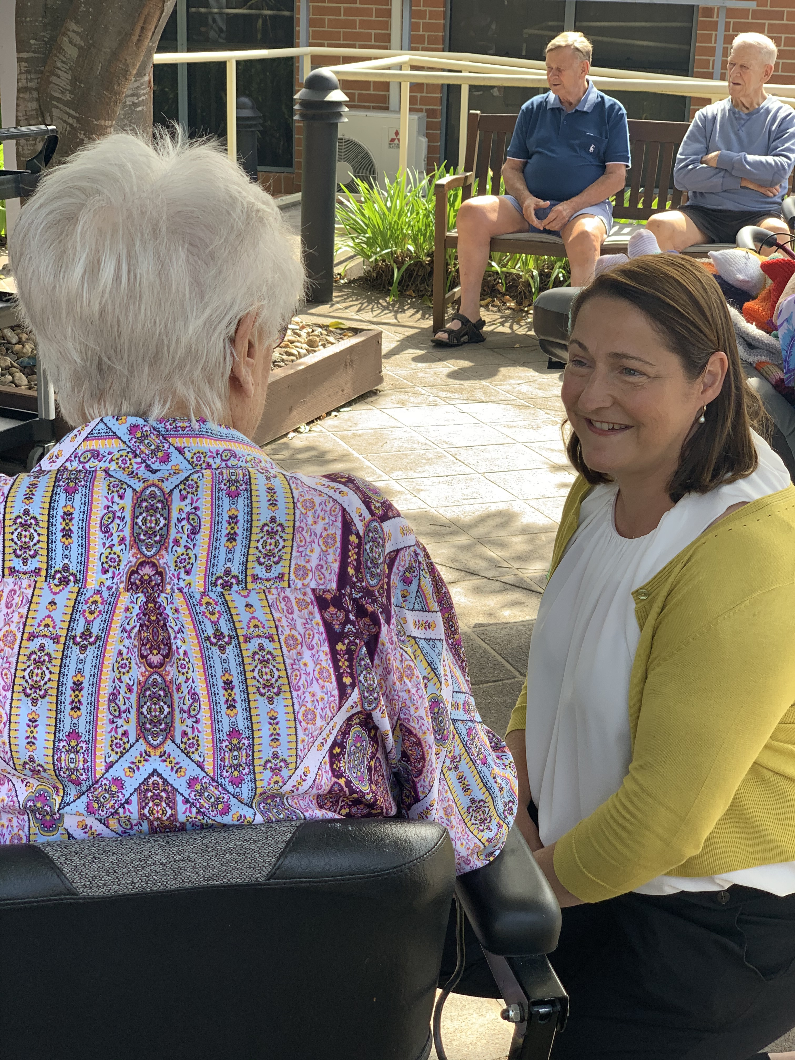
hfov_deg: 28.0
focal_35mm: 52
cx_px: 398
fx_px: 1592
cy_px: 530
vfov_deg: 36.8
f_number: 2.4
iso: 16
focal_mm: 6
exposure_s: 1/137
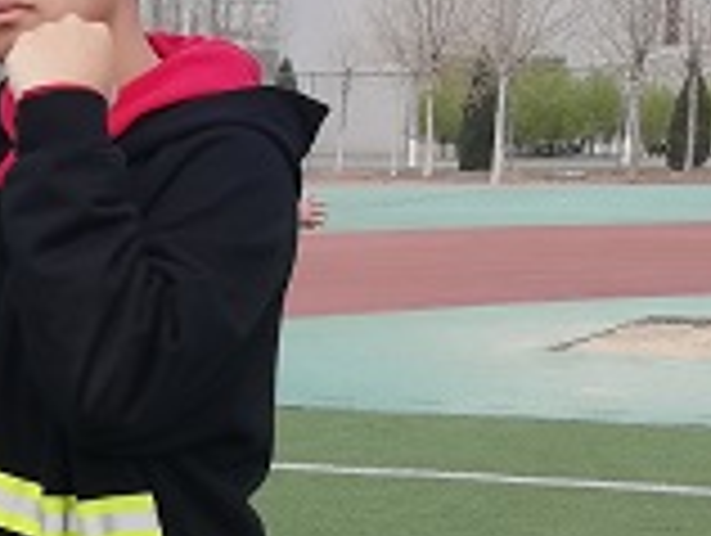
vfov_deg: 13.7
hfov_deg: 17.8
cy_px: 640
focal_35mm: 105
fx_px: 2160
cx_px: -140
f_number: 2.2
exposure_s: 1/404
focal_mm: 3.81
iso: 50
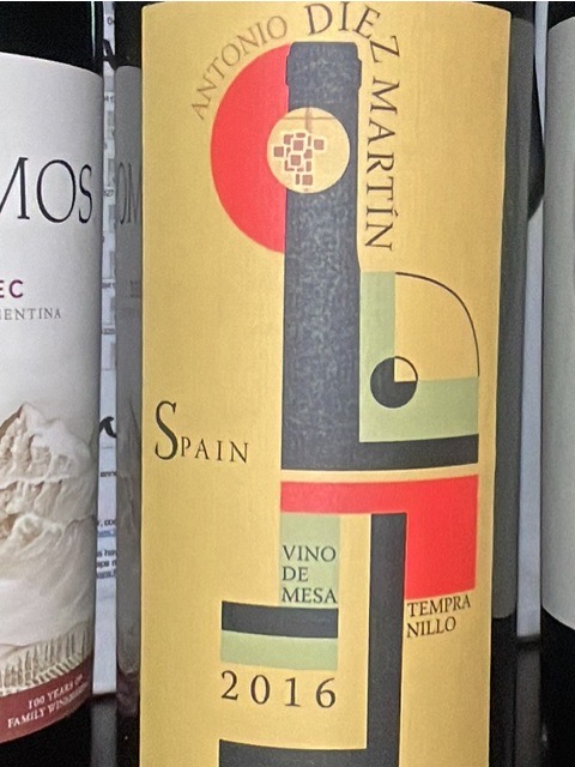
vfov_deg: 60.0
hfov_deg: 46.8
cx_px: 288
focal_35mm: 30
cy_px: 384
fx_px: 664
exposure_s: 1/60
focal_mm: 1.54
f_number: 2.4
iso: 250
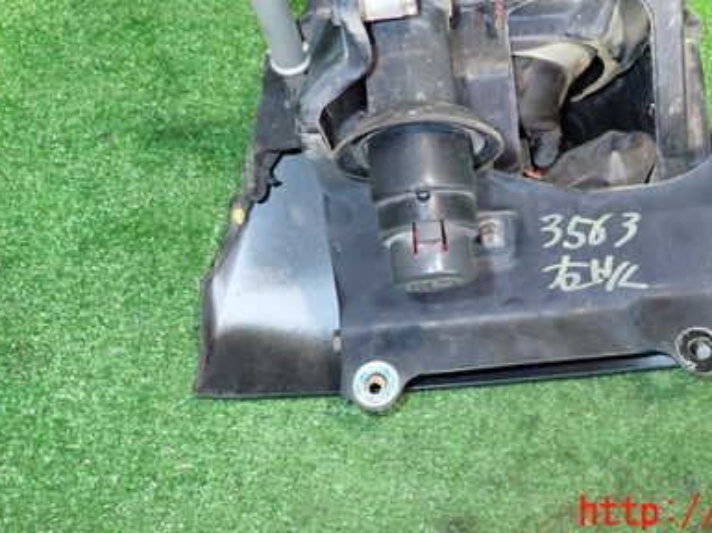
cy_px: 120
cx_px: 442
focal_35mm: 39
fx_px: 801
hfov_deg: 47.5
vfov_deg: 35.8
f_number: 2
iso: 800
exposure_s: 1/30
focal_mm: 4.5
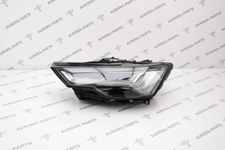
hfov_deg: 50.7
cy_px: 75
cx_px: 112
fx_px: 237
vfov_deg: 35.1
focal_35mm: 38
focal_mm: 25
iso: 100
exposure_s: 1/100
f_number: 4
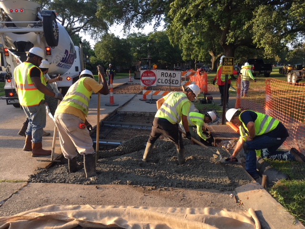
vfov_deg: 48.2
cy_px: 114
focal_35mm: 29
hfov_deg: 61.7
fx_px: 256
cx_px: 152
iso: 25
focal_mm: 4.15
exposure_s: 1/273
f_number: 2.2
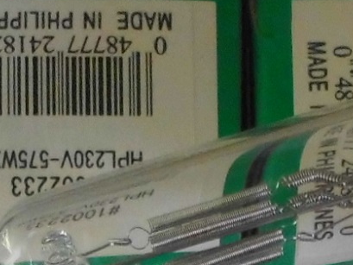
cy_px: 715
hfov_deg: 12.0
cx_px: 485
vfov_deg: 8.3
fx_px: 1622
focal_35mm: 159
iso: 200
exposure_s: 1/60
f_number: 3.2
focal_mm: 4.6
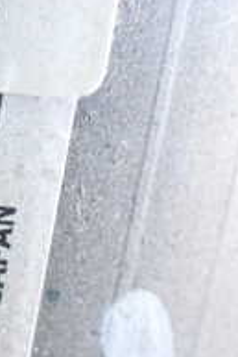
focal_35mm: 97
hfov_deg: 13.1
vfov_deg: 20.8
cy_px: 68
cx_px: -161
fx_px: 960
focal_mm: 5.4
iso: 800
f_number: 2.3
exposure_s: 1/30
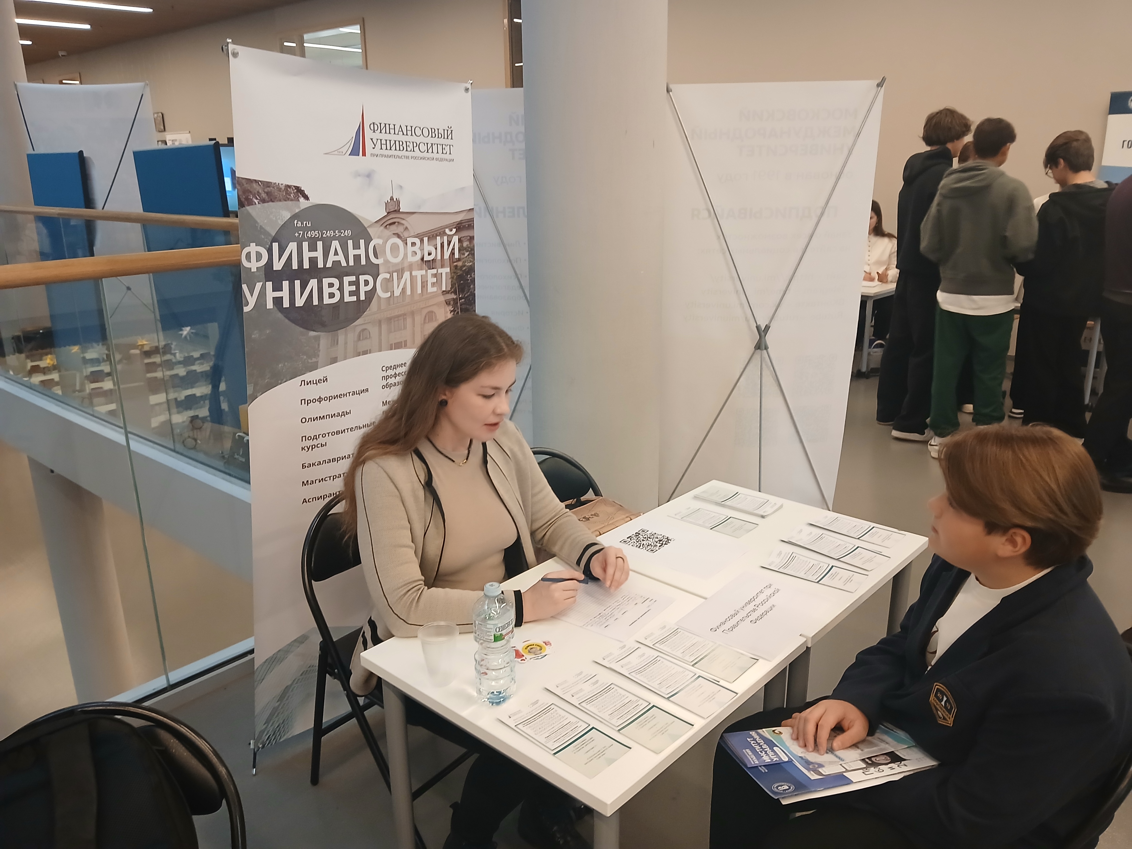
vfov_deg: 53.1
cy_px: 424
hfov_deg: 67.3
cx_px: 566
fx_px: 850
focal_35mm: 26
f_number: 1.8
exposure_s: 1/50
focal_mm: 3.98
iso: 320
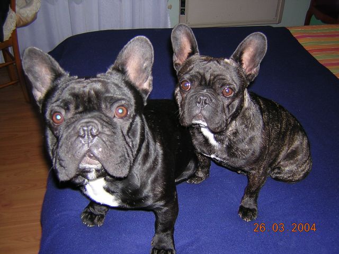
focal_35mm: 36
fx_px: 353
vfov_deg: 39.7
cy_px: 127
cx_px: 170
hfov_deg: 51.4
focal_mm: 4.7
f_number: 2.6
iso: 124
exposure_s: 1/60.1
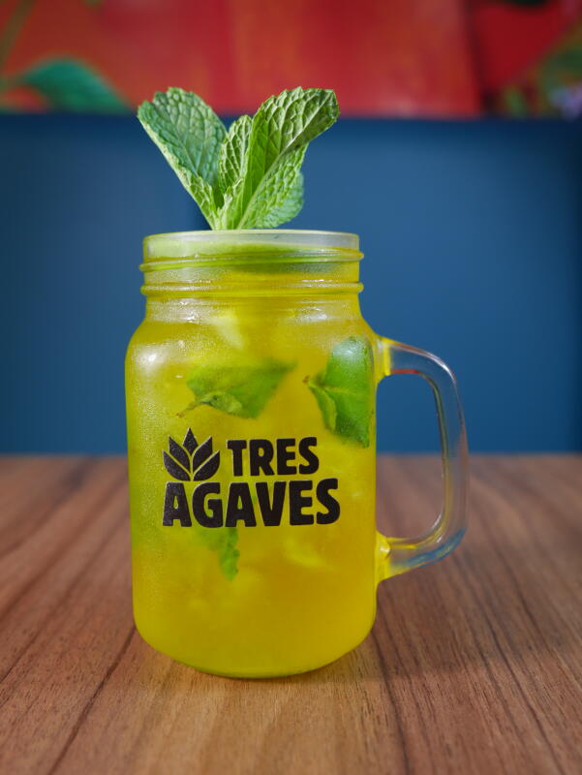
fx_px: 851
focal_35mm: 38
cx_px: 291
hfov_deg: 37.8
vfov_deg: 49.0
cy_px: 388
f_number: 2.8
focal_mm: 19
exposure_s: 1/125
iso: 320
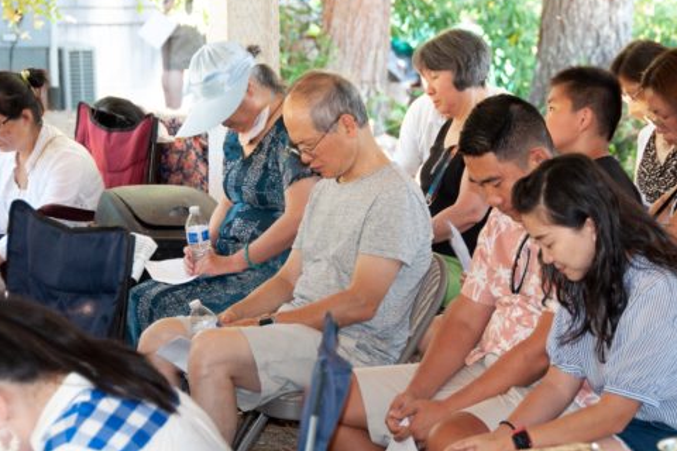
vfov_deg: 9.8
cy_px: 216
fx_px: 2644
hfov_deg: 14.6
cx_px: 378
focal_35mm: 141
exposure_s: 1/60
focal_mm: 75
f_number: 5
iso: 900
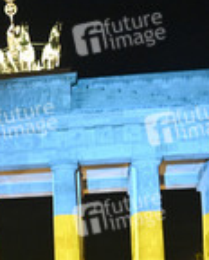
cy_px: 260
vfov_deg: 22.3
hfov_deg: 17.9
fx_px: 631
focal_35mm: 82
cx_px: -37
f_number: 5.6
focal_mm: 28
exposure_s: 1/30
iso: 8000
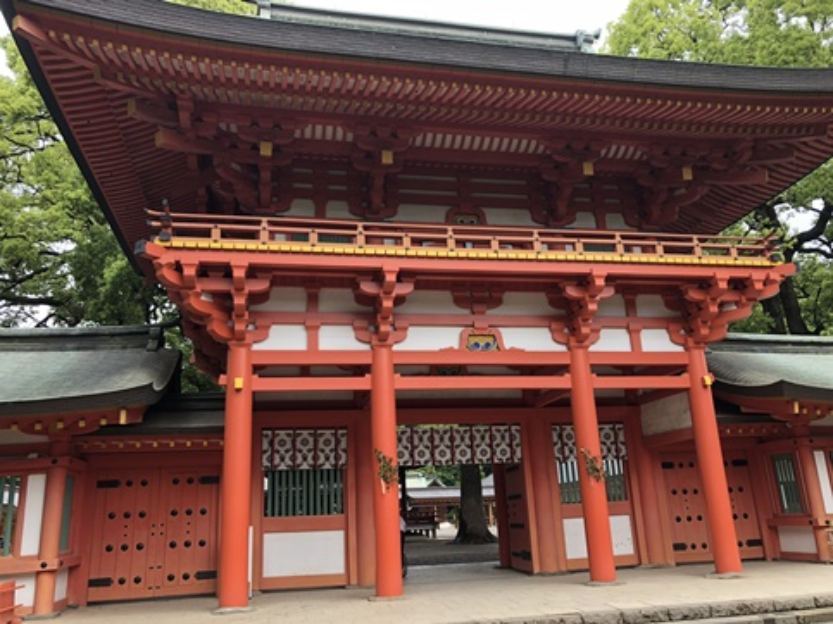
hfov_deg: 63.5
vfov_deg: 49.7
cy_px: 312
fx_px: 674
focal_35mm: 28
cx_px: 416
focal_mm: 3.99
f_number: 1.8
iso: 20
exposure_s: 1/307
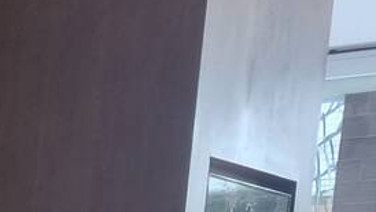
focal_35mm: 149
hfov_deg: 11.7
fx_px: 1485
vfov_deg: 7.4
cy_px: 582
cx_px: -534
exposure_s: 1/40
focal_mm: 5.4
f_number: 1.8
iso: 200
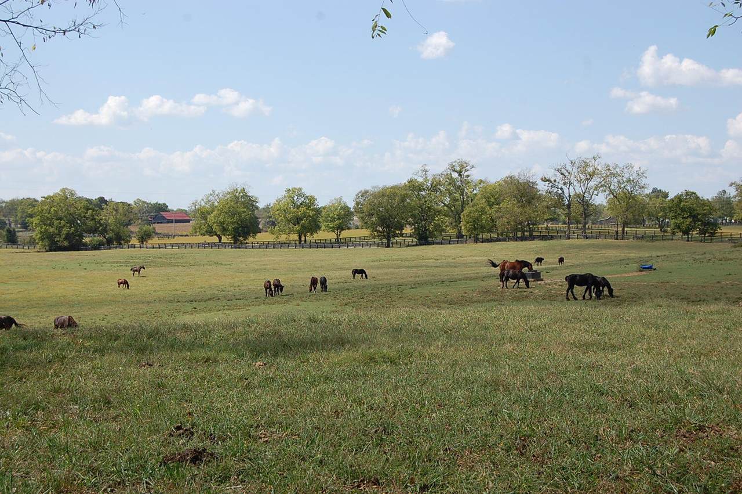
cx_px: 371
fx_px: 1390
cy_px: 247
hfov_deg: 29.9
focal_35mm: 68
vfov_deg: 20.1
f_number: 9
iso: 200
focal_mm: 45
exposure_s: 1/320
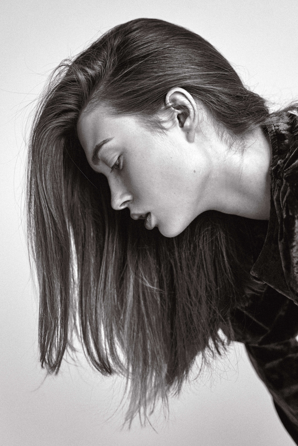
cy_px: 223
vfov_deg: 39.6
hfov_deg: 27.0
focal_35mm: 50
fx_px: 621
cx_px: 149
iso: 800
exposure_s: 1/320
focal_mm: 50
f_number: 3.5
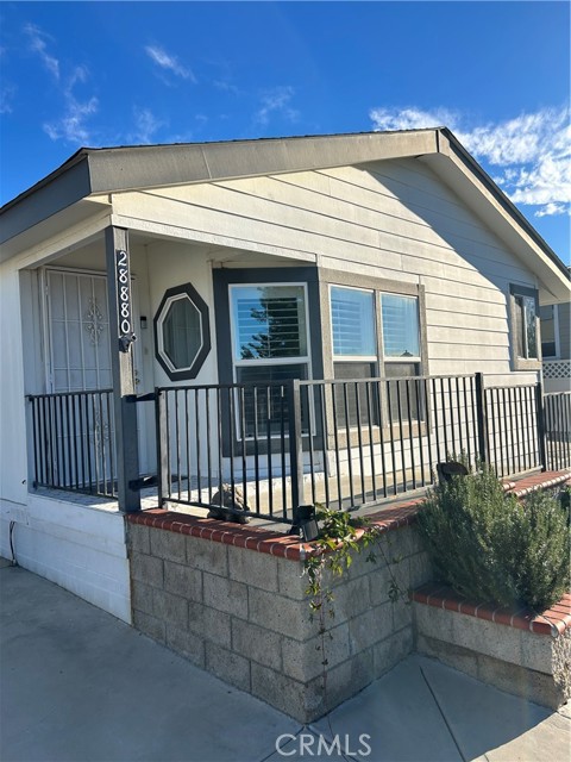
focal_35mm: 26
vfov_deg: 67.3
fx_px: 572
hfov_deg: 53.1
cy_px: 381
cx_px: 286
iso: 50
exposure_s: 1/3356
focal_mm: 5.7
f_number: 1.5
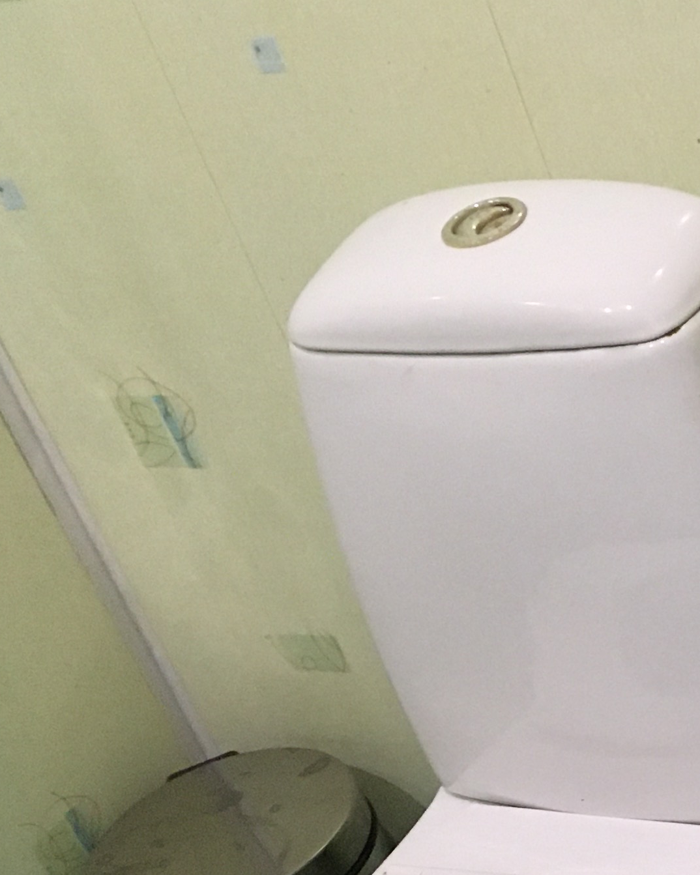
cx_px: 1116
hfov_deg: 16.2
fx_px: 2202
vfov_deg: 22.0
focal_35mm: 85
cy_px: 765
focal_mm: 4.15
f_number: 2.2
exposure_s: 1/20
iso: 200
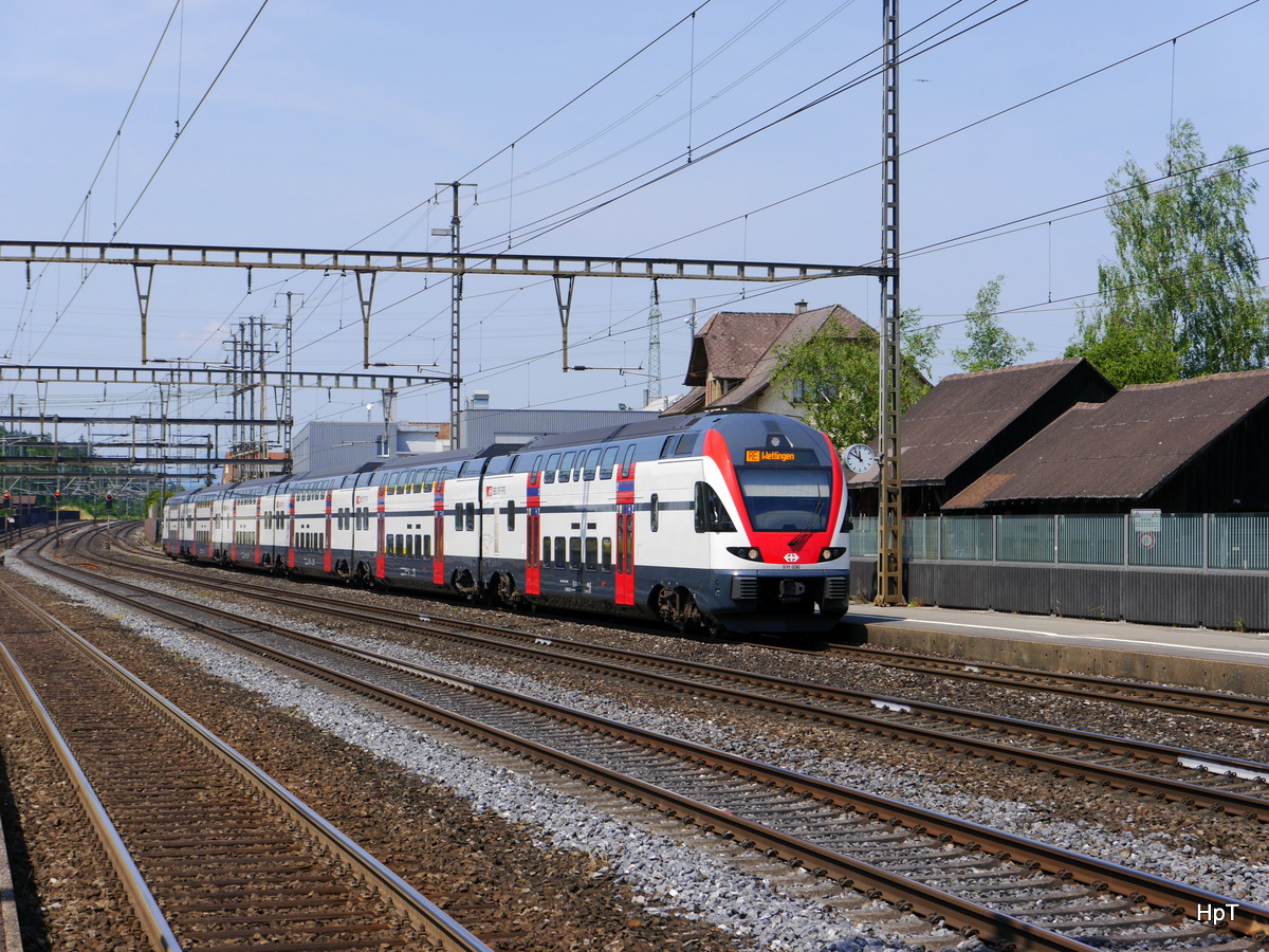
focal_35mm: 84
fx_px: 3079
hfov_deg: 23.3
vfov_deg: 17.6
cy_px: 476
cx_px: 634
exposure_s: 1/320
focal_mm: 42
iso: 160
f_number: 9
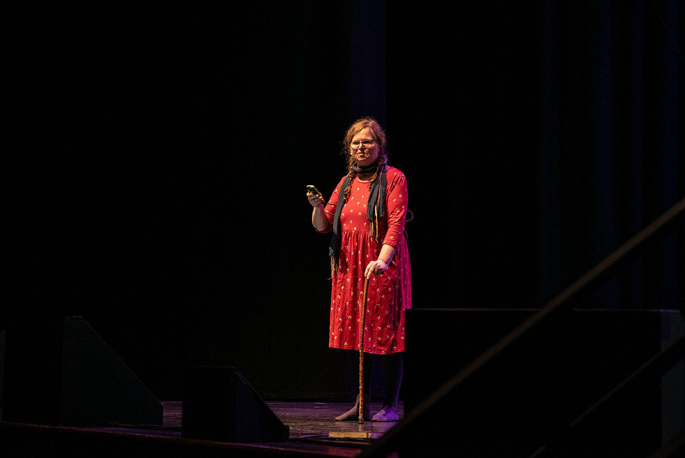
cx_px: 342
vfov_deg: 11.3
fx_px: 2304
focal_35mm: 121
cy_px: 229
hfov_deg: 16.9
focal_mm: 121
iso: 3200
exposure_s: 1/100
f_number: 5.6
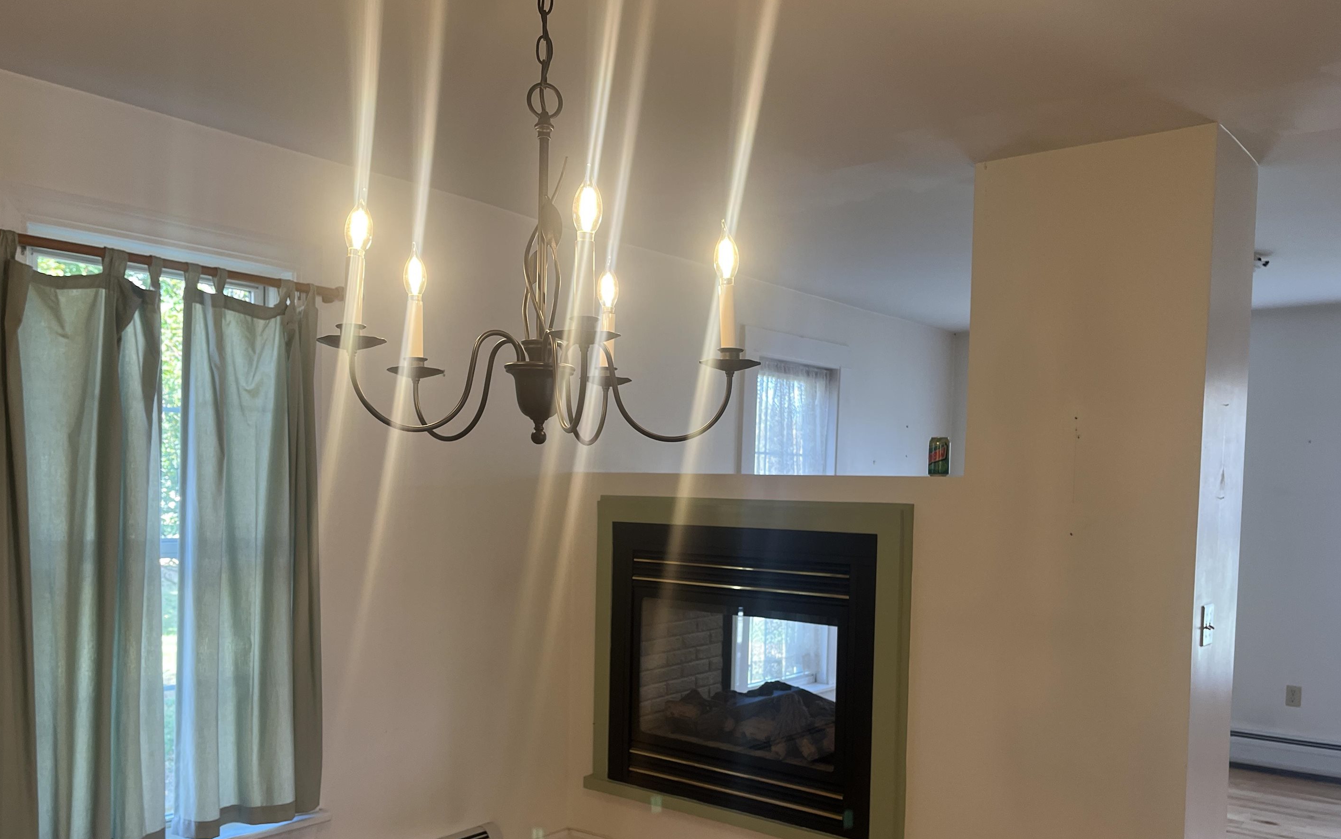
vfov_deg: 41.5
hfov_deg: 62.9
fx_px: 1096
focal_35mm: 30
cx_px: 642
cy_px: 538
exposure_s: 1/120
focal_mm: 5.1
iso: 100
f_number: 1.6
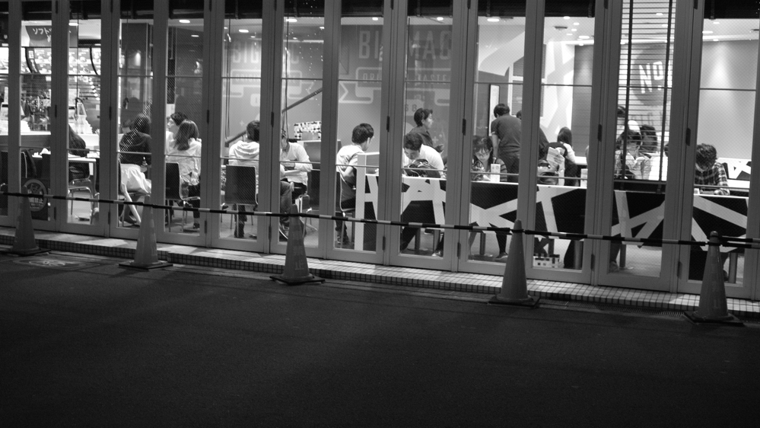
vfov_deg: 27.1
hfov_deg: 46.4
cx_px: 386
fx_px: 887
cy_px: 188
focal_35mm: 44
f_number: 2.8
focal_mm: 24.2
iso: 800
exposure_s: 1/30
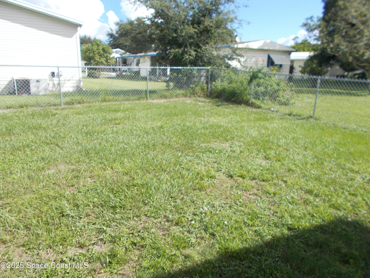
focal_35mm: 26
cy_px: 139
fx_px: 278
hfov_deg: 67.3
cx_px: 185
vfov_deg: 53.1
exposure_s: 1/80
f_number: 8
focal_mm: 4.6
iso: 80
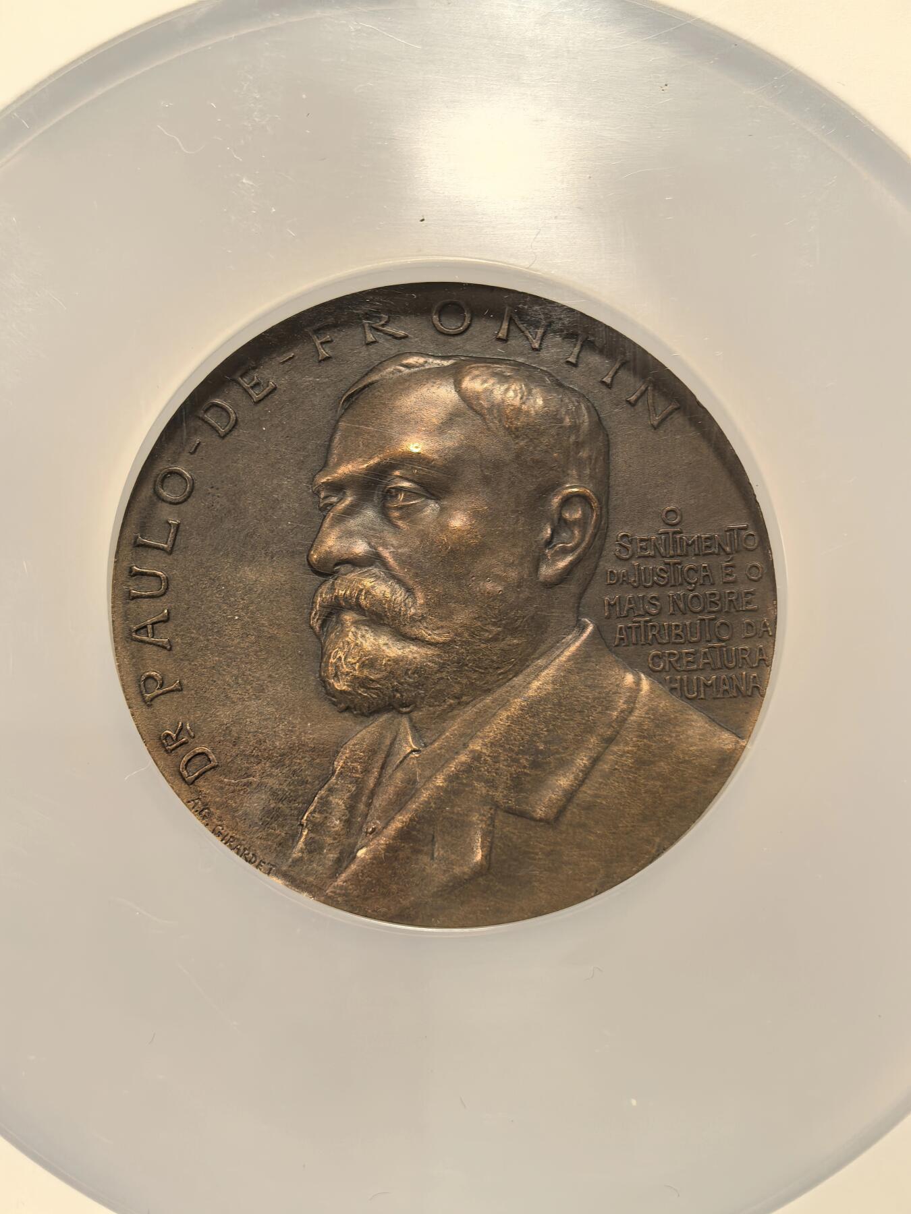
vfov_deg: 35.5
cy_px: 607
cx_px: 456
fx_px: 1895
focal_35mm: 54
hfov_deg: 27.0
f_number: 2
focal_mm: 6.98
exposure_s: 1/50
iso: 160
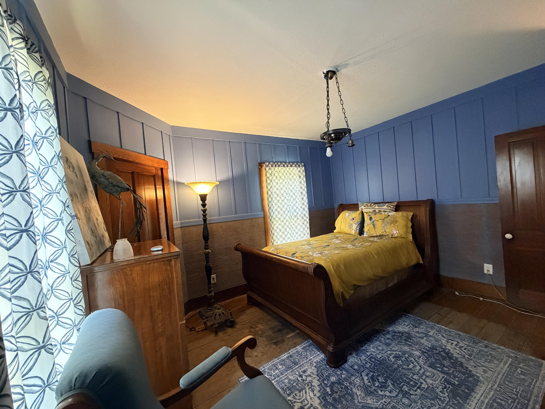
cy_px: 204
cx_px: 272
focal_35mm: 14
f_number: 2.2
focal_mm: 2.22
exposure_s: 1/60
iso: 800
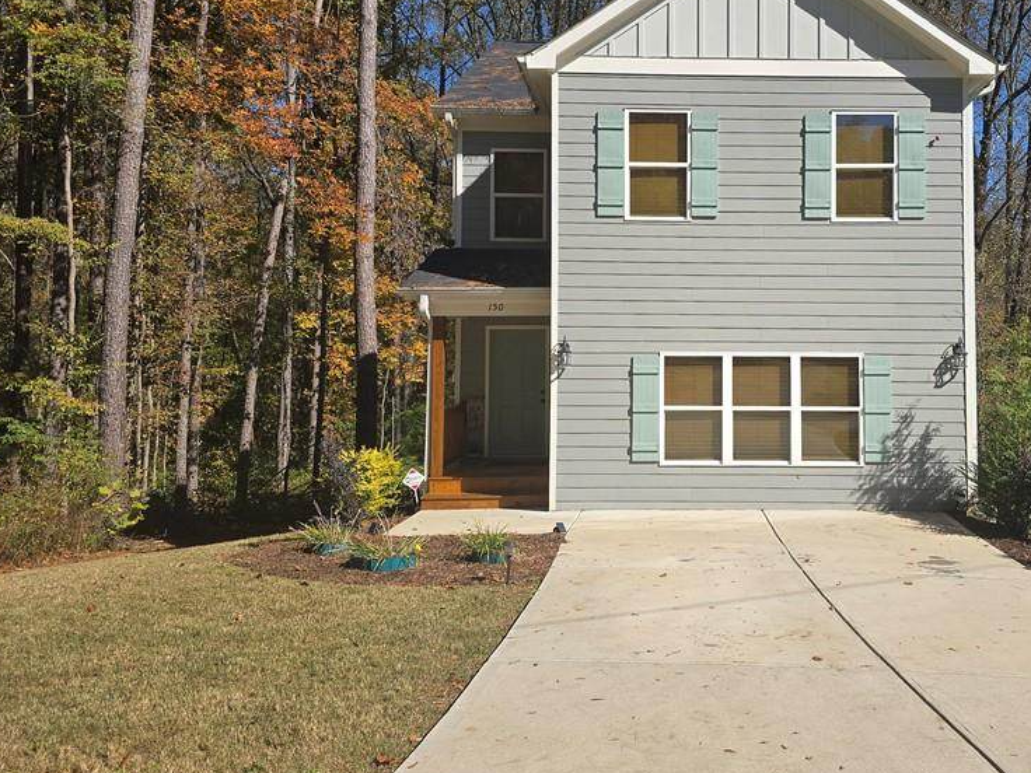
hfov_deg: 55.8
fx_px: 953
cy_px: 298
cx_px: 675
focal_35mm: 32
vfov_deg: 43.9
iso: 12
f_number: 1.7
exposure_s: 1/784
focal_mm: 6.3
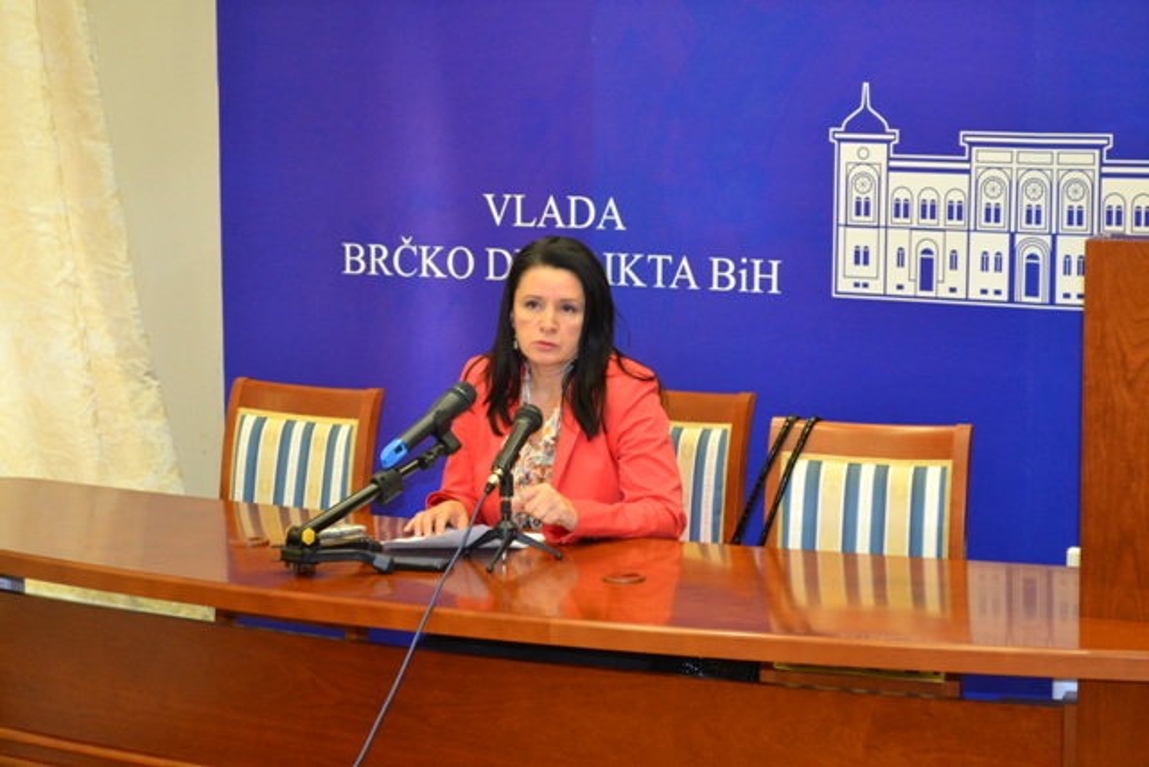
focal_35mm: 82
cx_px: 574
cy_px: 384
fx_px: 2634
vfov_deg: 16.6
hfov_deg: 24.6
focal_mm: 55
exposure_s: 1/60
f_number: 5.6
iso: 2000
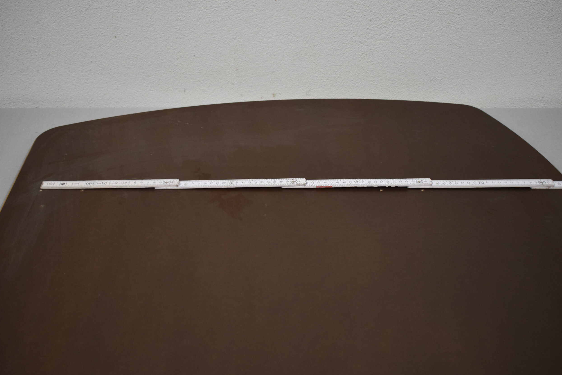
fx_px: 648
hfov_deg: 46.9
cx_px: 278
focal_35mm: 42
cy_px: 192
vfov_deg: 32.2
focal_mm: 27
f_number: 4
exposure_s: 1/250
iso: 640
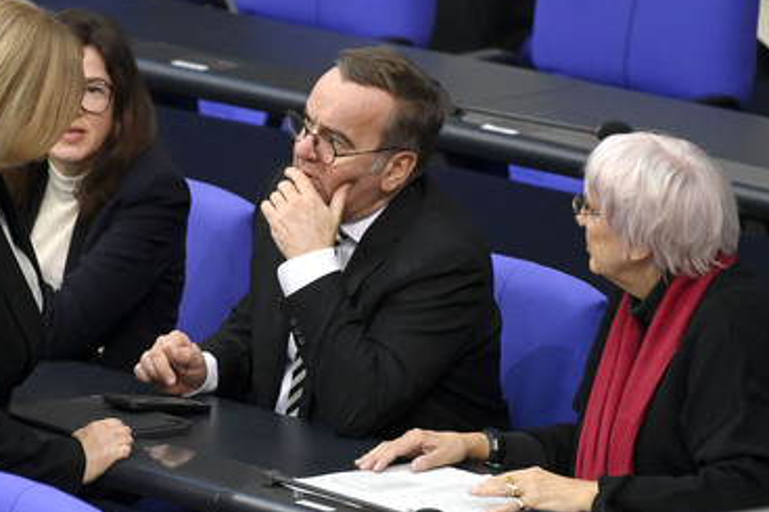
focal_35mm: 551
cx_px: 308
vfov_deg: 2.5
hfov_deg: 3.7
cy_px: 272
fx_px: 11764
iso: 10000
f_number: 5.6
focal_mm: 450
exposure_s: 1/400
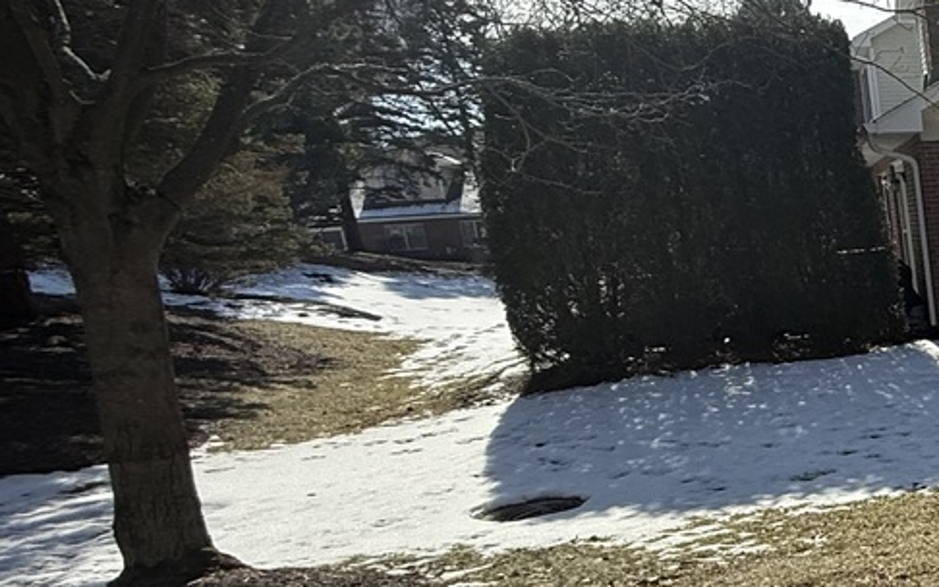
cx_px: 1204
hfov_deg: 33.7
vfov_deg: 28.7
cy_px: 452
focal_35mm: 44
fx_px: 1126
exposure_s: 1/1901
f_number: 2.2
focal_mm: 2.22
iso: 64
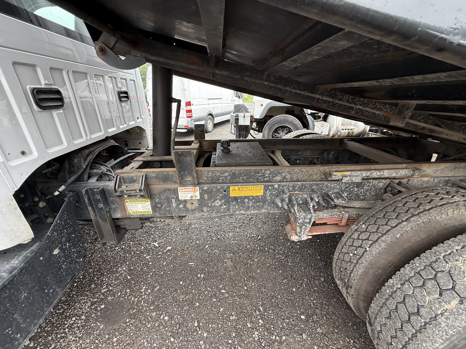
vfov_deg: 85.7
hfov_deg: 102.1
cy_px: 174
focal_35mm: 14
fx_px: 188
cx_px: 233
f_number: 2.2
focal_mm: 2.22
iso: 64
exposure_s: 1/194
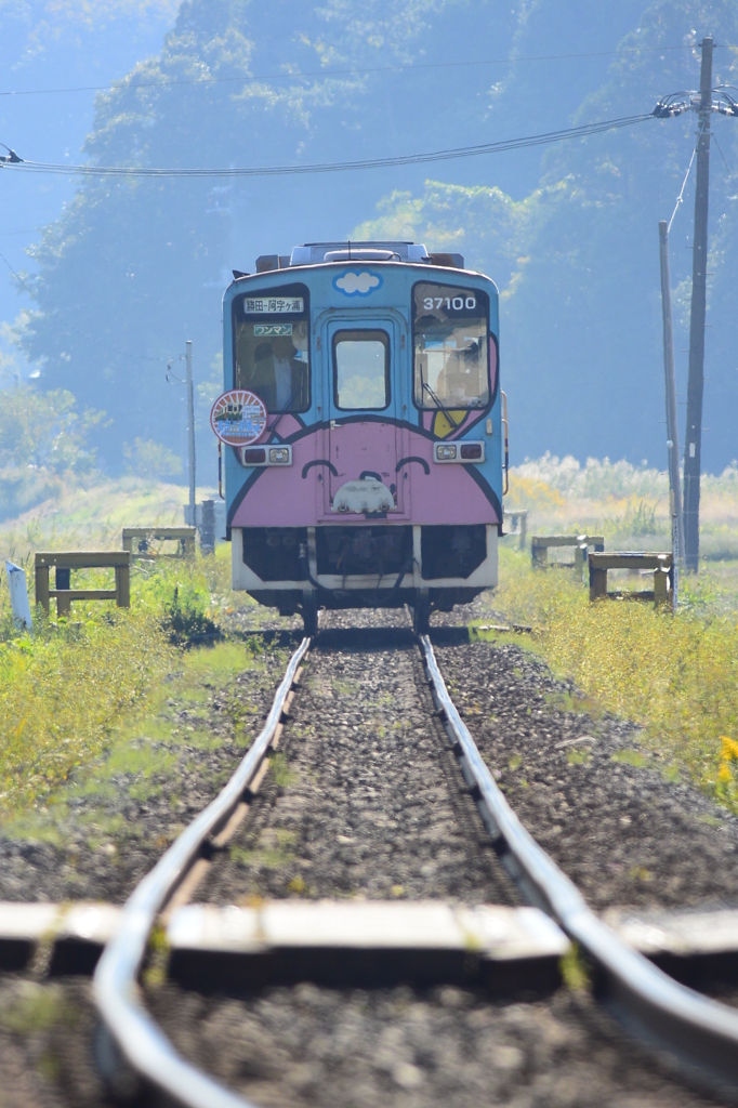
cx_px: 369
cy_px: 554
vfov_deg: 2.5
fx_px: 24922
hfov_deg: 1.7
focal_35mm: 810
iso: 160
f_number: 5.6
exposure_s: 1/500
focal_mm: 300
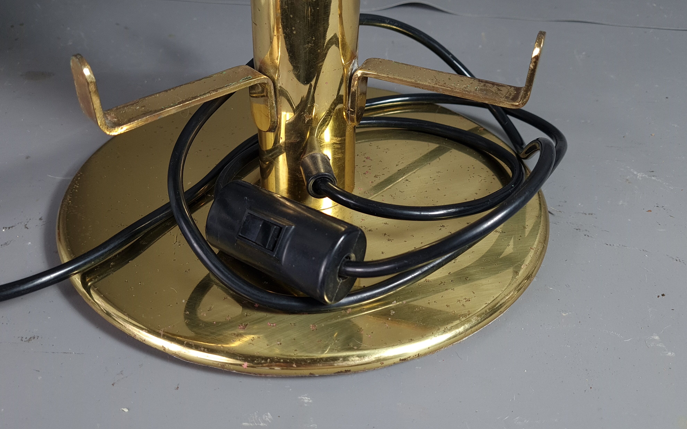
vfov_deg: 44.4
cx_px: 341
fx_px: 524
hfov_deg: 66.5
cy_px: 184
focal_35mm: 28
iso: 50
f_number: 1.8
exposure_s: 1/50
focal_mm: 5.4
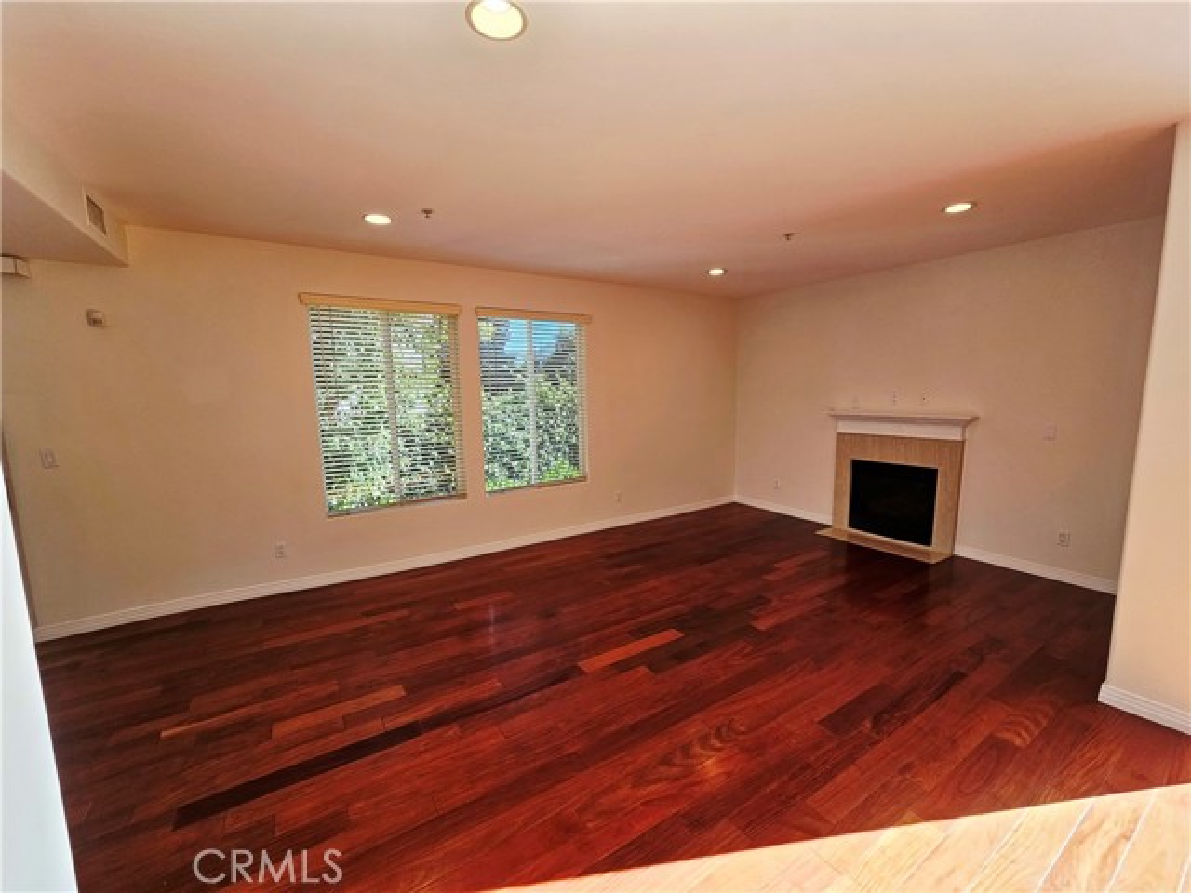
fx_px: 447
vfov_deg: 89.9
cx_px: 596
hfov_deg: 106.2
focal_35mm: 13
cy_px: 446
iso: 100
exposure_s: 1/370
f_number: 2.2
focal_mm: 2.2
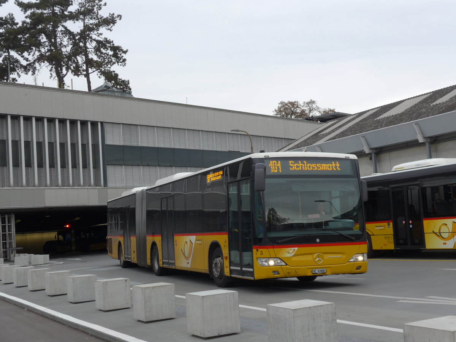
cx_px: 228
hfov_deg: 36.8
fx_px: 685
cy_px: 171
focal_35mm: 52
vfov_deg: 28.0
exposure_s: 1/200
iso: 80
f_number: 3.3
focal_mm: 10.7
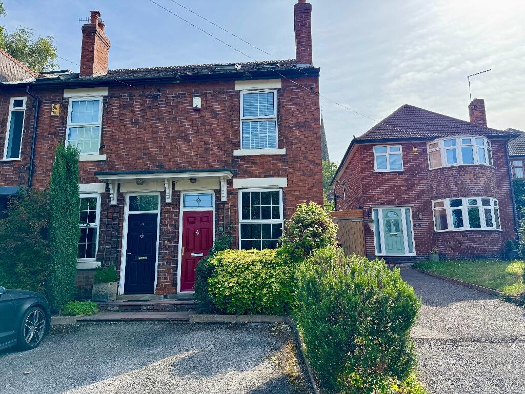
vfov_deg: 56.8
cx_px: 262
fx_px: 364
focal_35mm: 24
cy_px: 197
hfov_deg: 71.6
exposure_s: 1/2174
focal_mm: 6.76
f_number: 1.78
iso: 80
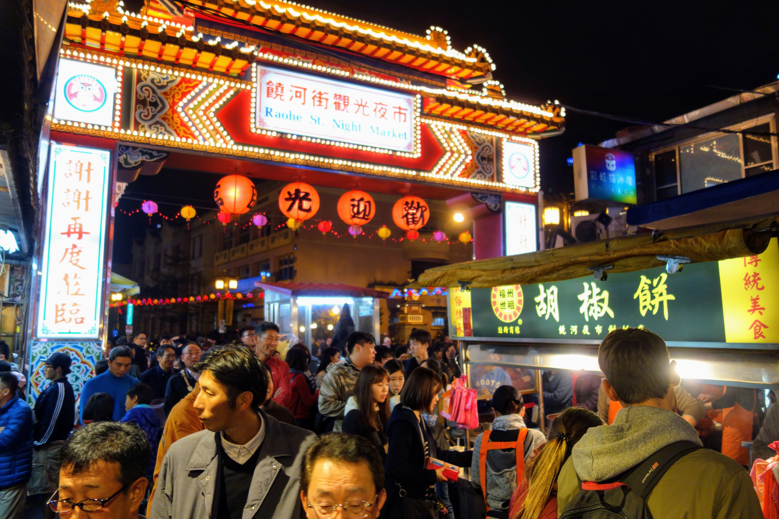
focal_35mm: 28
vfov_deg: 46.4
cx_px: 390
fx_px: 606
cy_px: 260
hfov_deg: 65.5
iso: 320
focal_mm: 10.4
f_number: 1.8
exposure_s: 1/125
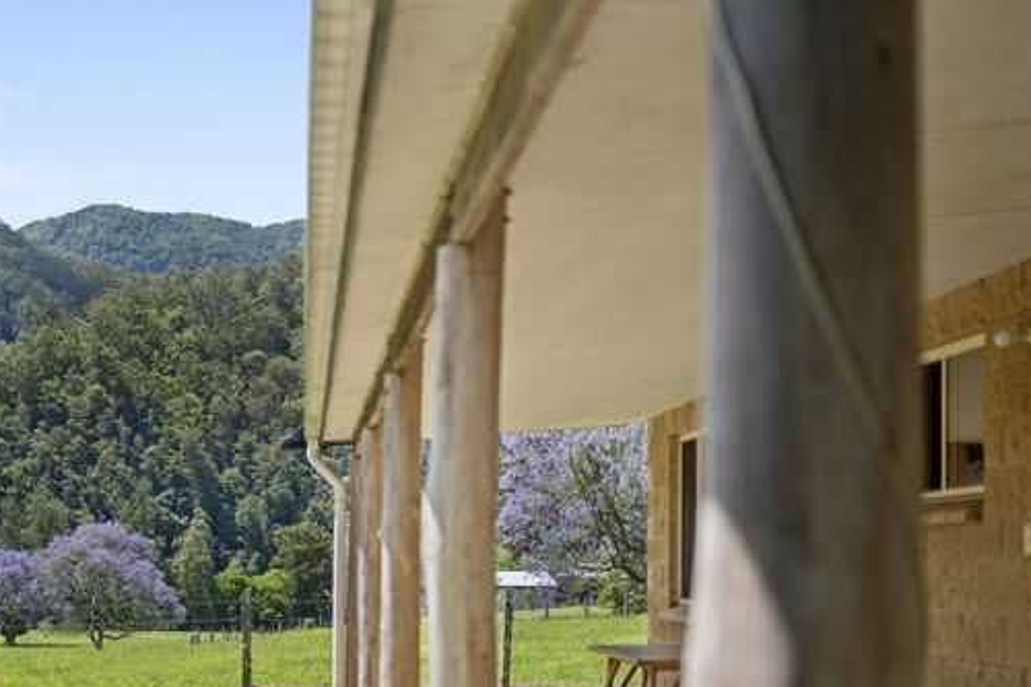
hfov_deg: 34.7
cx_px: 235
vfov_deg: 23.9
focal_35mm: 56
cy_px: 530
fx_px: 1603
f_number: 1.4
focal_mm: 35
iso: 200
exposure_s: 1/5000
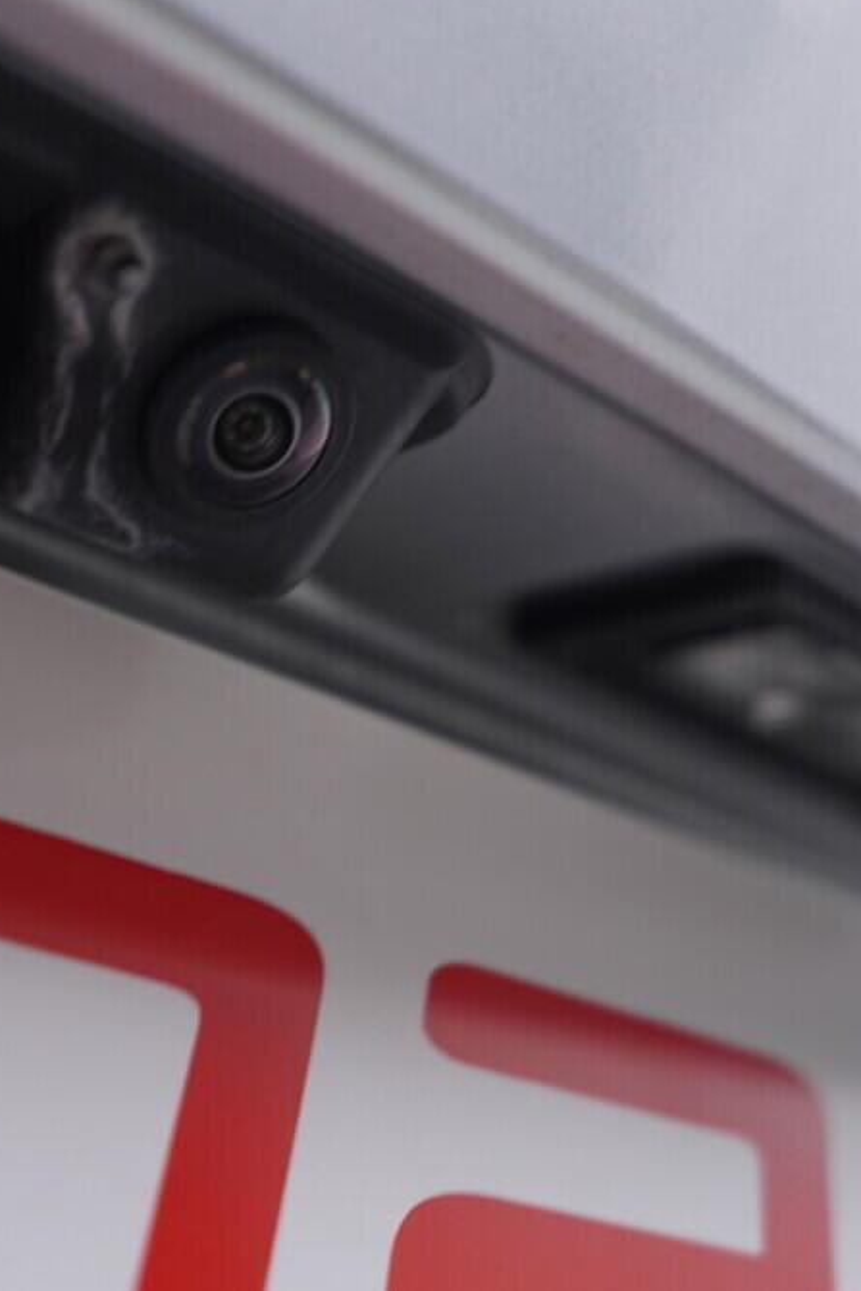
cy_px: 635
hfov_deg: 24.4
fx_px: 1972
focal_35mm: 55
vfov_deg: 36.2
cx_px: 218
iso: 125
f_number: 3.2
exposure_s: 1/50
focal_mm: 24
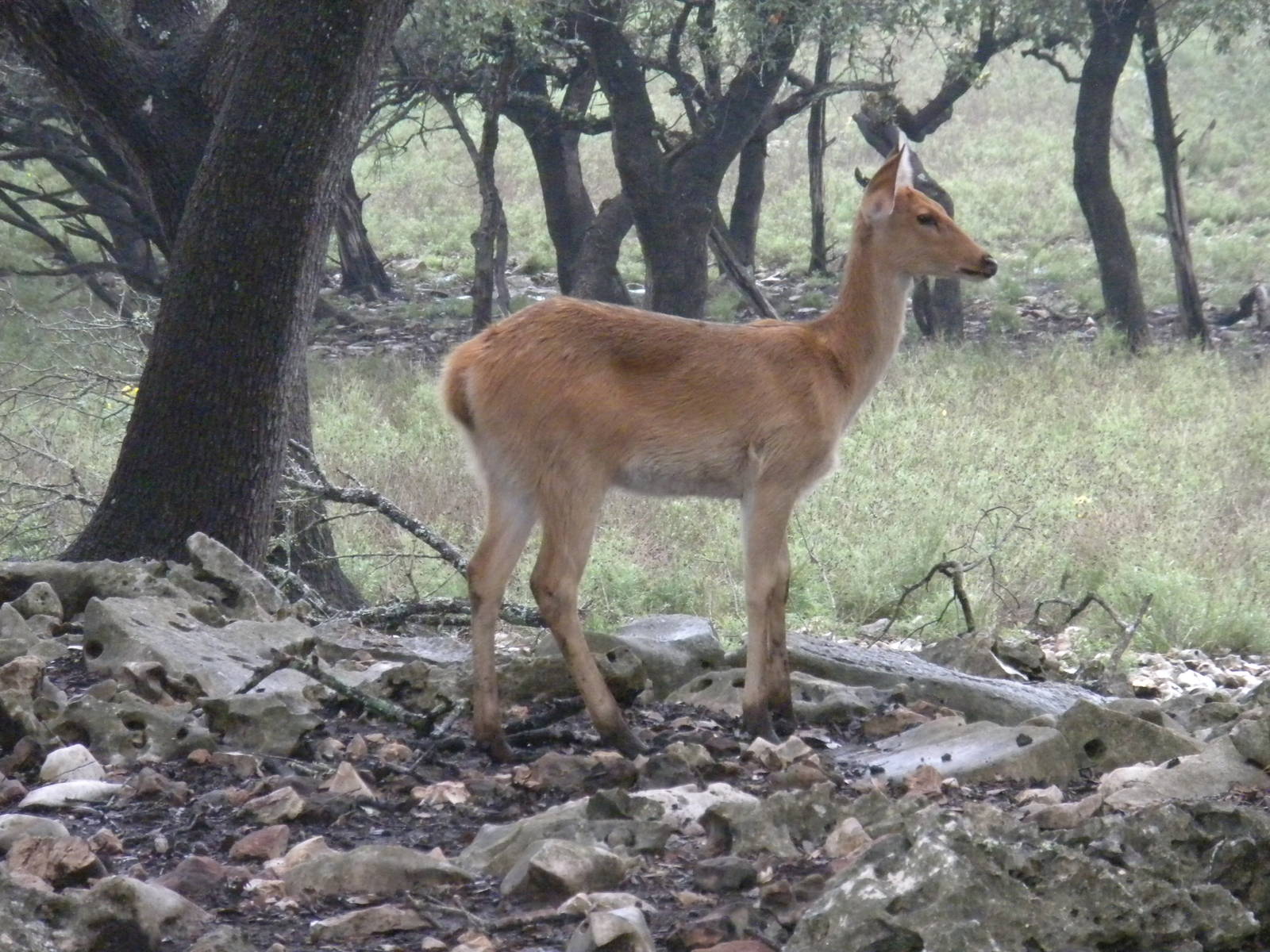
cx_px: 635
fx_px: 8732
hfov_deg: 8.3
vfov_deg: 6.2
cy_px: 476
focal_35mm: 238
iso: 800
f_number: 5.2
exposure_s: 1/189
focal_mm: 42.1
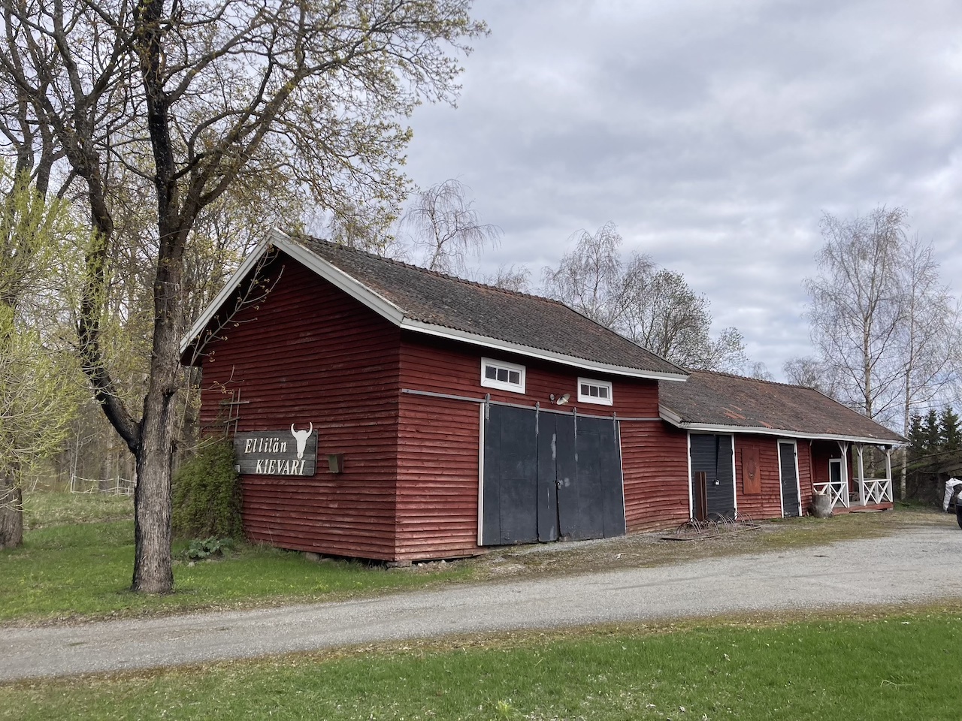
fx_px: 778
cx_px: 481
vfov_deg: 49.7
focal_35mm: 28
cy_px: 360
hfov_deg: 63.4
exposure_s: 1/1548
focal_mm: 3.99
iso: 20
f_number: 1.8
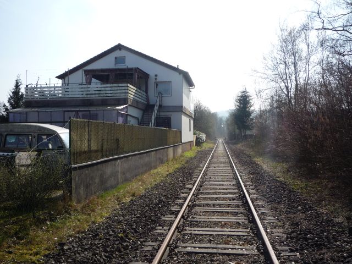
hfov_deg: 56.8
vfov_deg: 44.2
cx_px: 176
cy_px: 132
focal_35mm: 32
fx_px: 325
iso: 100
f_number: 5
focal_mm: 5.2
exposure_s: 1/400
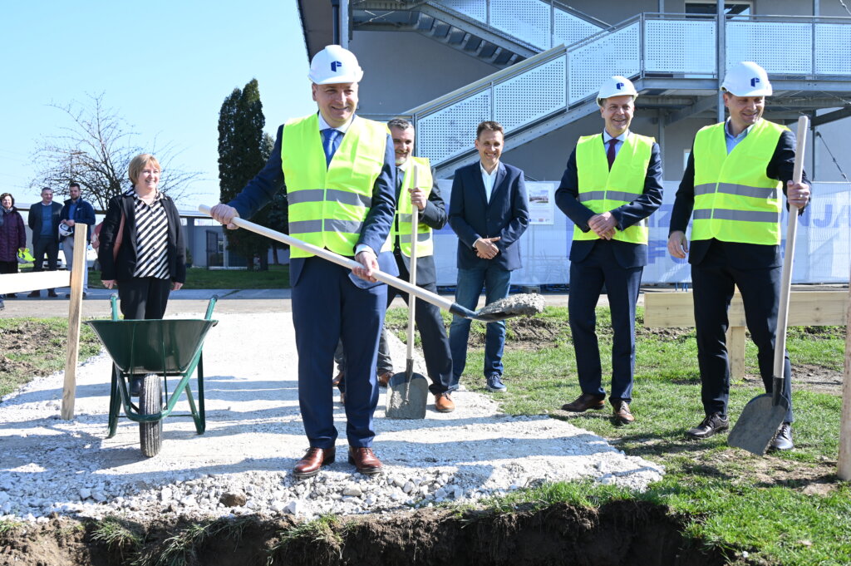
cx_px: 426
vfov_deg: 36.8
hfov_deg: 53.2
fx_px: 850
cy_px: 283
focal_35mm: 36
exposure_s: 1/160
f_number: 6.3
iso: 100
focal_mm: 36
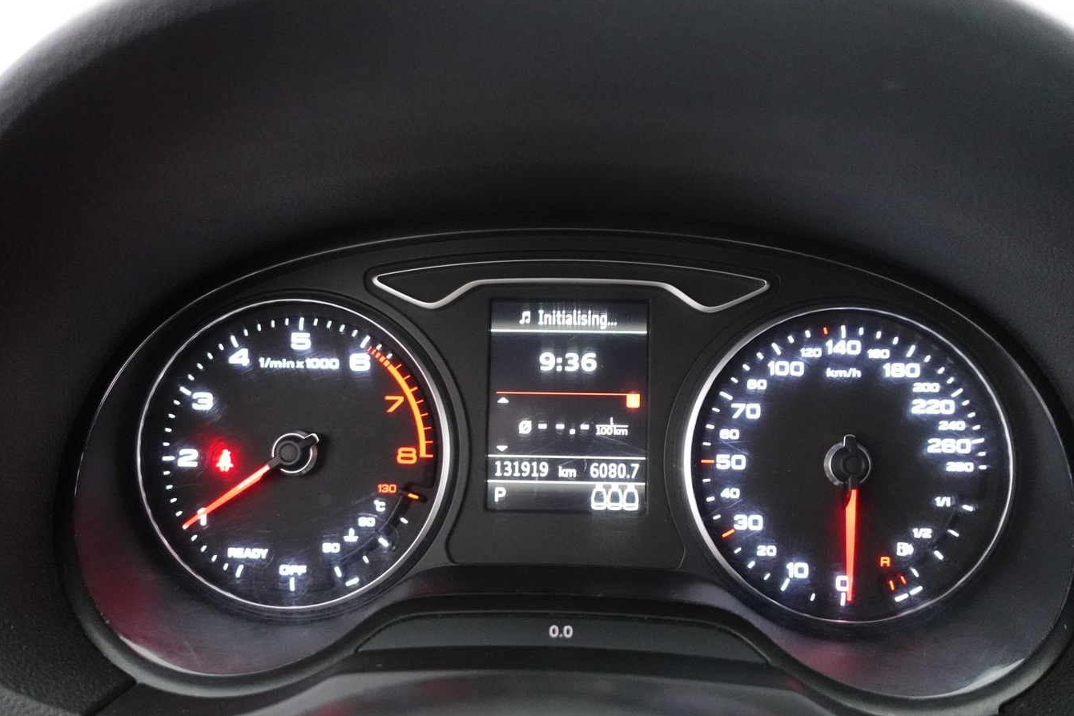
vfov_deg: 44.8
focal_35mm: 29
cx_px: 544
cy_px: 411
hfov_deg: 63.7
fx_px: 865
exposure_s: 1/40
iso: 3200
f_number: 1.8
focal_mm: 9.4
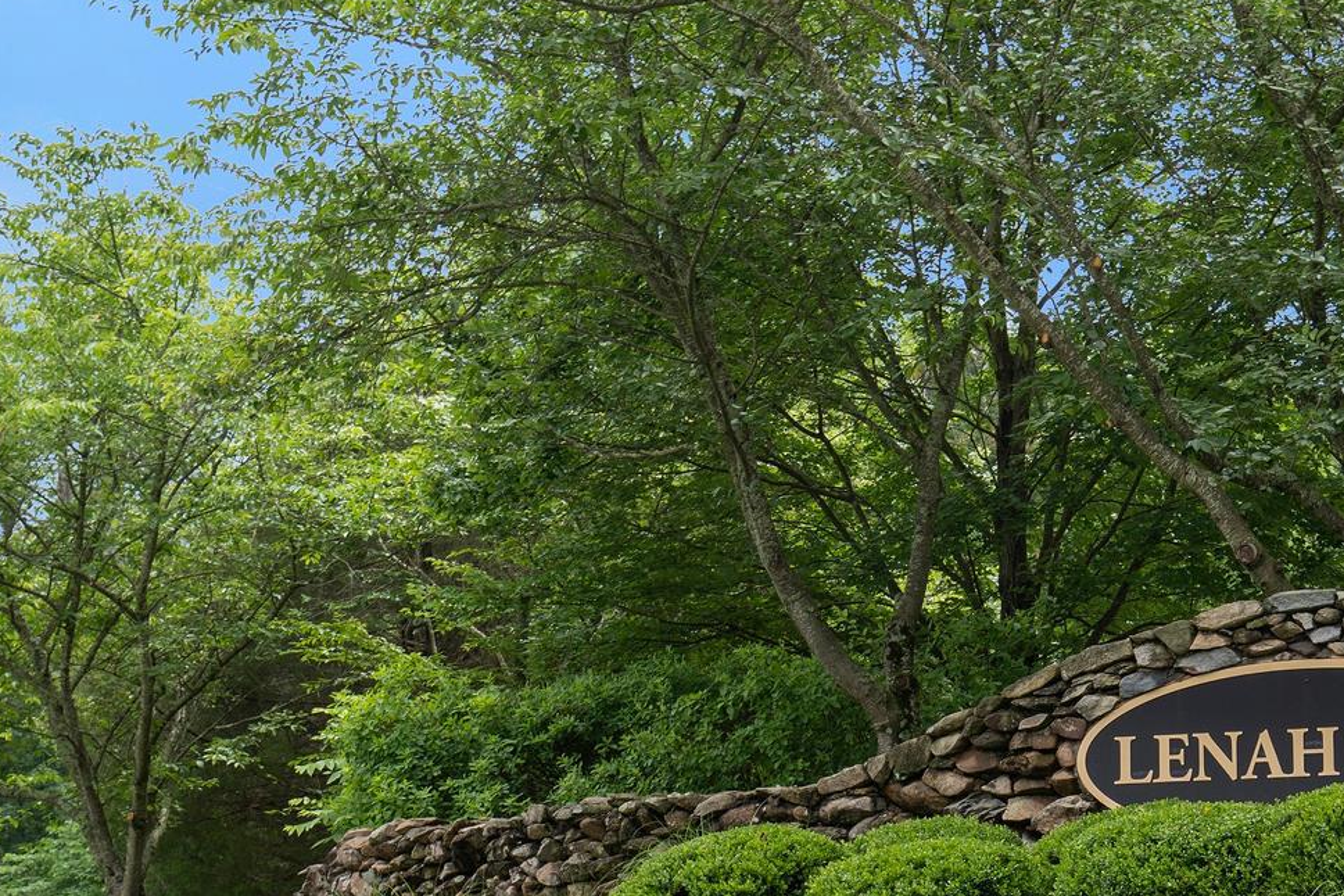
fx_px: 2762
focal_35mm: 74
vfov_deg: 18.2
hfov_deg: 25.9
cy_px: 757
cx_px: 1344
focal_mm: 35
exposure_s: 1/100
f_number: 7.1
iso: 100
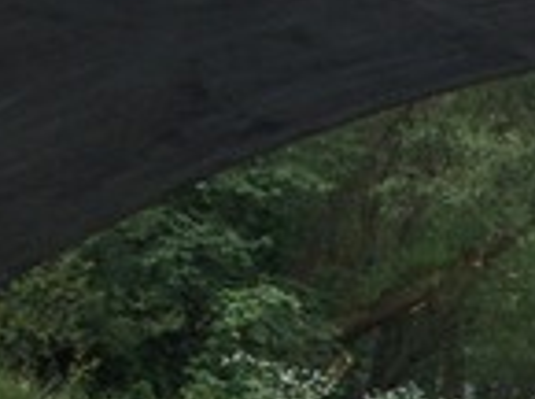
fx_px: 3037
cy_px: 595
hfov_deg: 9.3
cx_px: 1114
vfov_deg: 7.4
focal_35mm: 197
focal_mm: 6.3
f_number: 2.8
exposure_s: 1/309
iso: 50
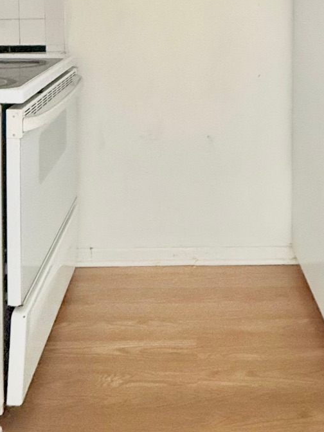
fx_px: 562
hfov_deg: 32.1
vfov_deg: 37.8
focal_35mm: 45
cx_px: 190
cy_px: 6
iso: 1250
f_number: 2.2
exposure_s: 1/40
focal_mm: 2.22
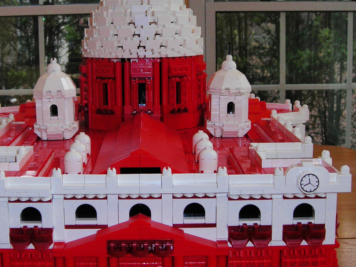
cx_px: 125
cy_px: 116
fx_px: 668
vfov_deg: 22.6
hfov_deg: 29.7
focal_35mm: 65
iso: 50
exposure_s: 1/60.1
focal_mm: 6.3
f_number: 3.2
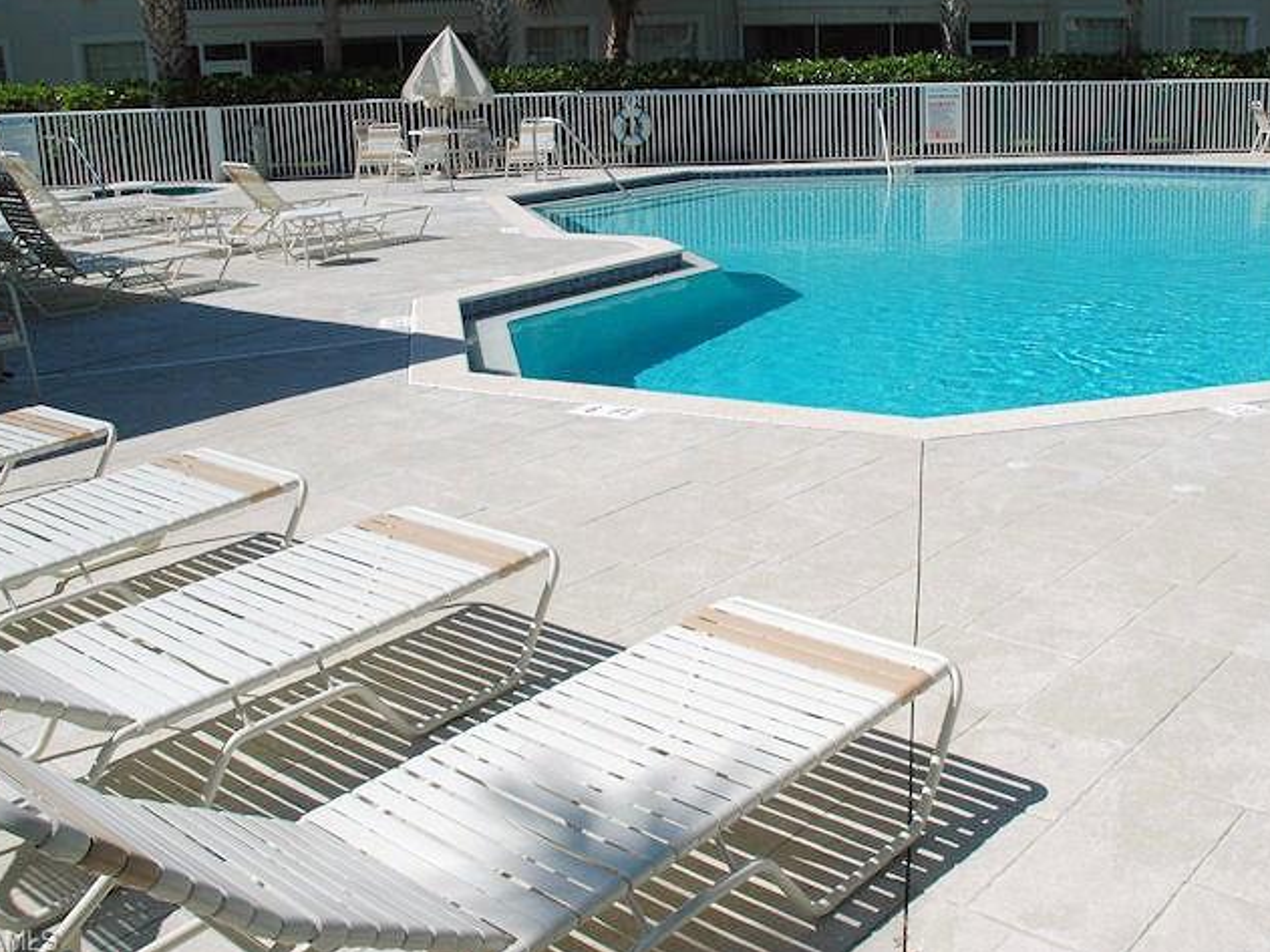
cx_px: 815
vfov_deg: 38.4
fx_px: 1357
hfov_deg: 49.5
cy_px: 358
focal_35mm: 37
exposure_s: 1/500
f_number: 11
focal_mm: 18
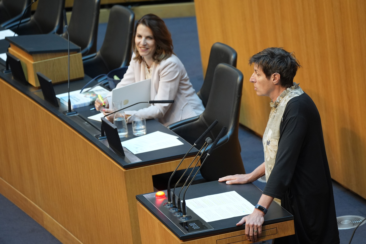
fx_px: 2511
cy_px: 122
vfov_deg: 5.6
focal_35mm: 247
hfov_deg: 8.3
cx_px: 183
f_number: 5.6
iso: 2500
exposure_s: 1/250
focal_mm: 247
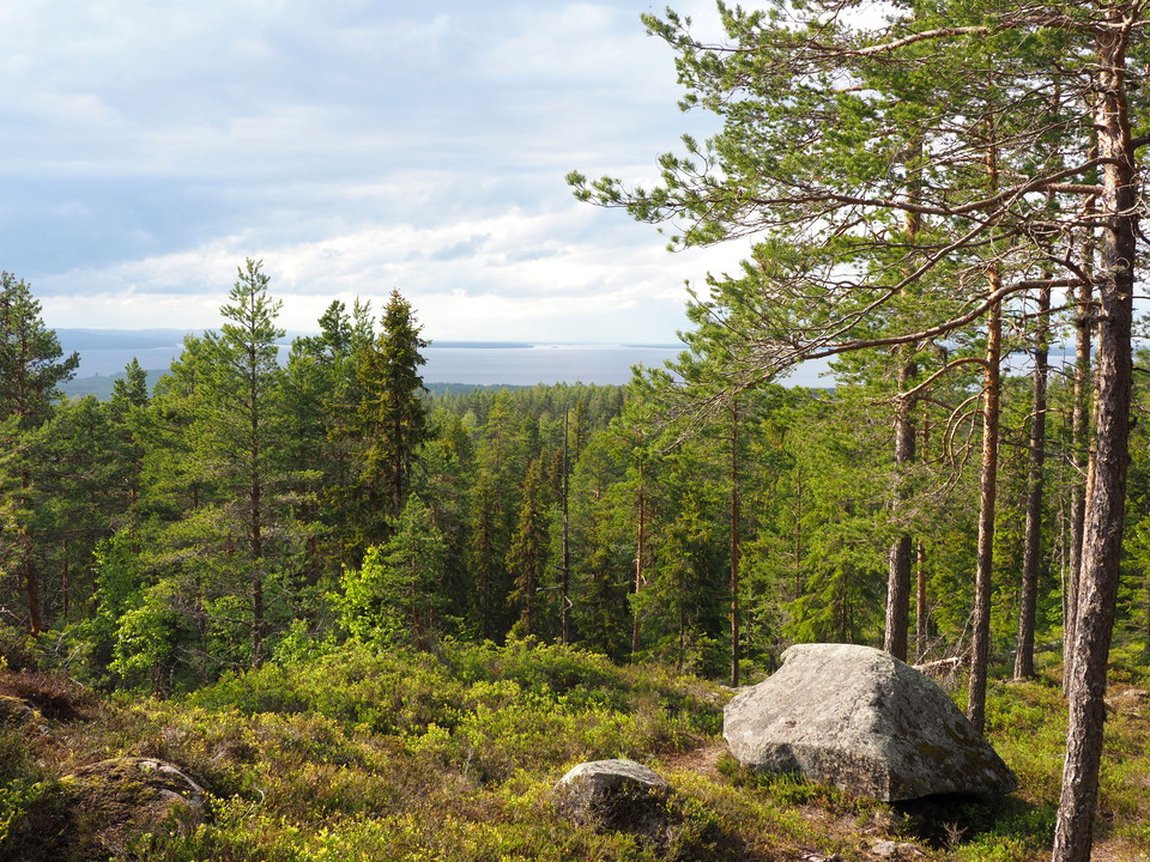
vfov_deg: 44.2
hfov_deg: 56.8
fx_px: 1063
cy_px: 431
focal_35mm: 32
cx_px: 575
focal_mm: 16
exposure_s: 1/125
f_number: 8
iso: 200
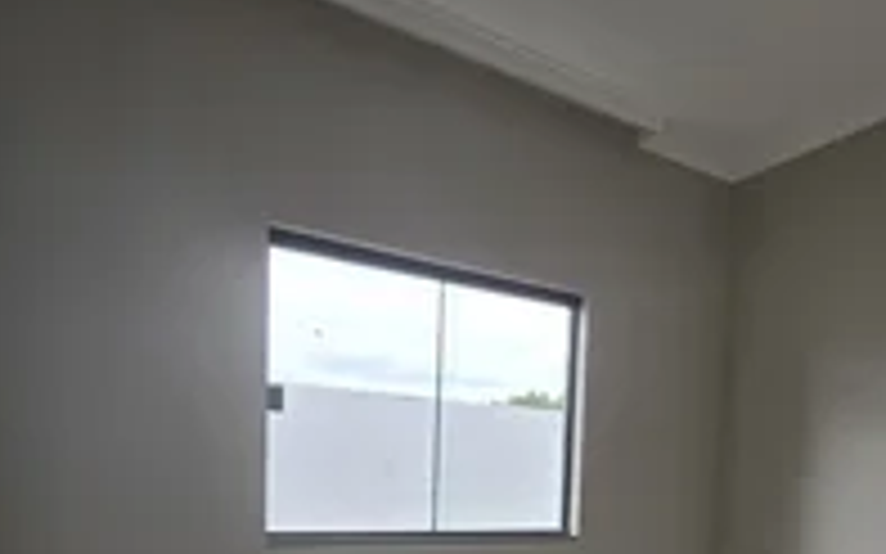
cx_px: 607
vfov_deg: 41.1
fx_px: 652
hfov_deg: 66.1
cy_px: 534
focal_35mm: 27
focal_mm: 2.2
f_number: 2.2
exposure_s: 1/359
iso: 80
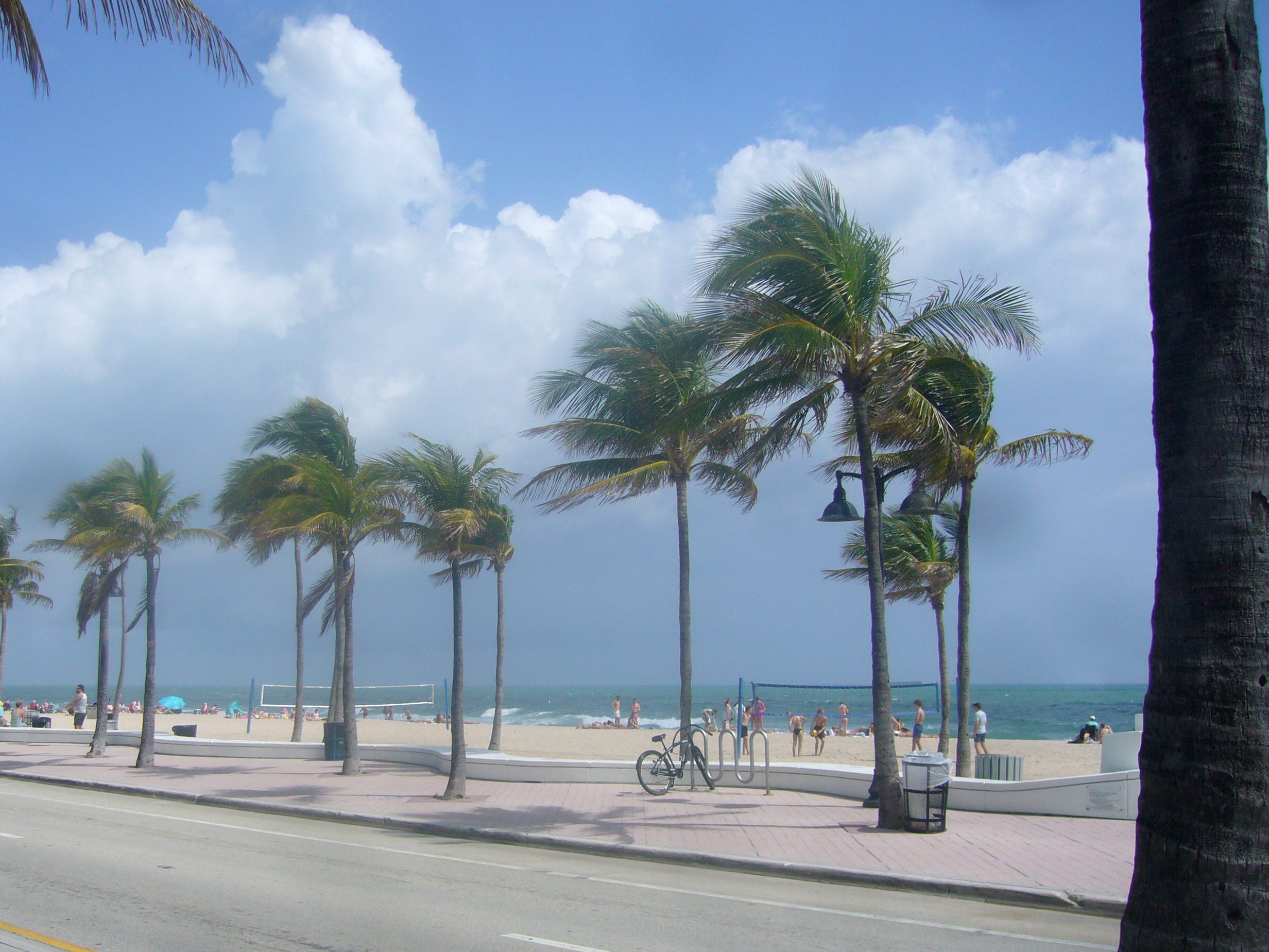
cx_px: 559
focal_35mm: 40
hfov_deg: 46.7
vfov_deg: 35.9
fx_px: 1466
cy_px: 534
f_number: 5.6
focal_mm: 5.8
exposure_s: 1/1000
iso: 100
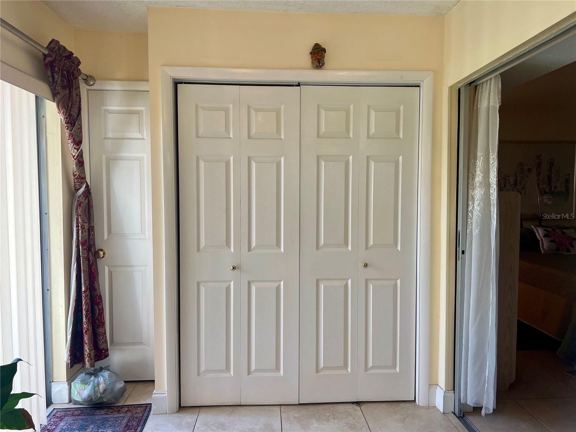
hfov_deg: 67.3
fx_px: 433
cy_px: 216
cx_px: 288
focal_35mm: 26
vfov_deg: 53.1
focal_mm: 5.7
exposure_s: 1/60
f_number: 1.5
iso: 80
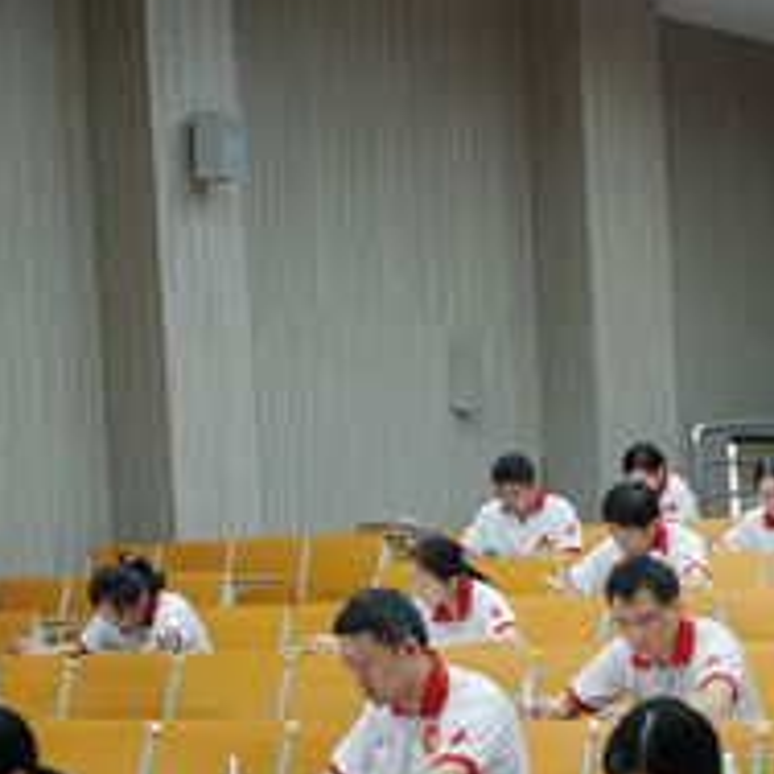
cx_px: 1025
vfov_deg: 18.8
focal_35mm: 92
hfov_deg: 17.6
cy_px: 556
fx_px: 2327
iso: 2000
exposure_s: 1/160
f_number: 4
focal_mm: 34
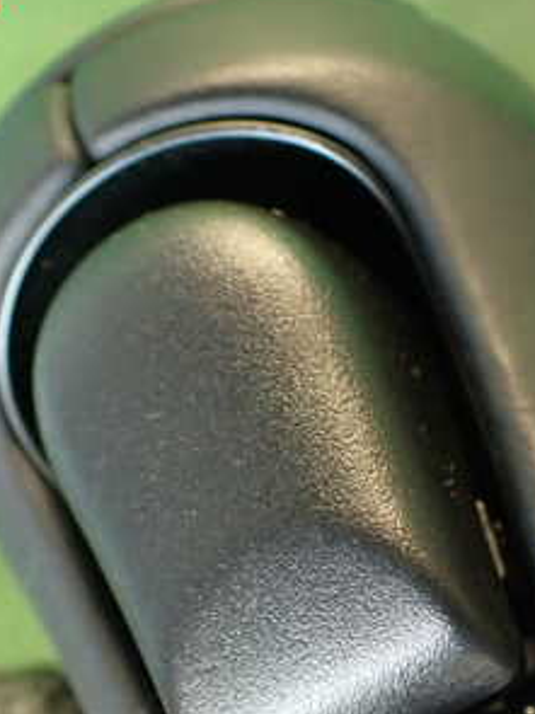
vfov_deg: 31.3
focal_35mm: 61
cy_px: 511
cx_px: 286
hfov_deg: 24.0
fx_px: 1258
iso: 320
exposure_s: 1/30
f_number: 2.3
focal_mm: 5.4
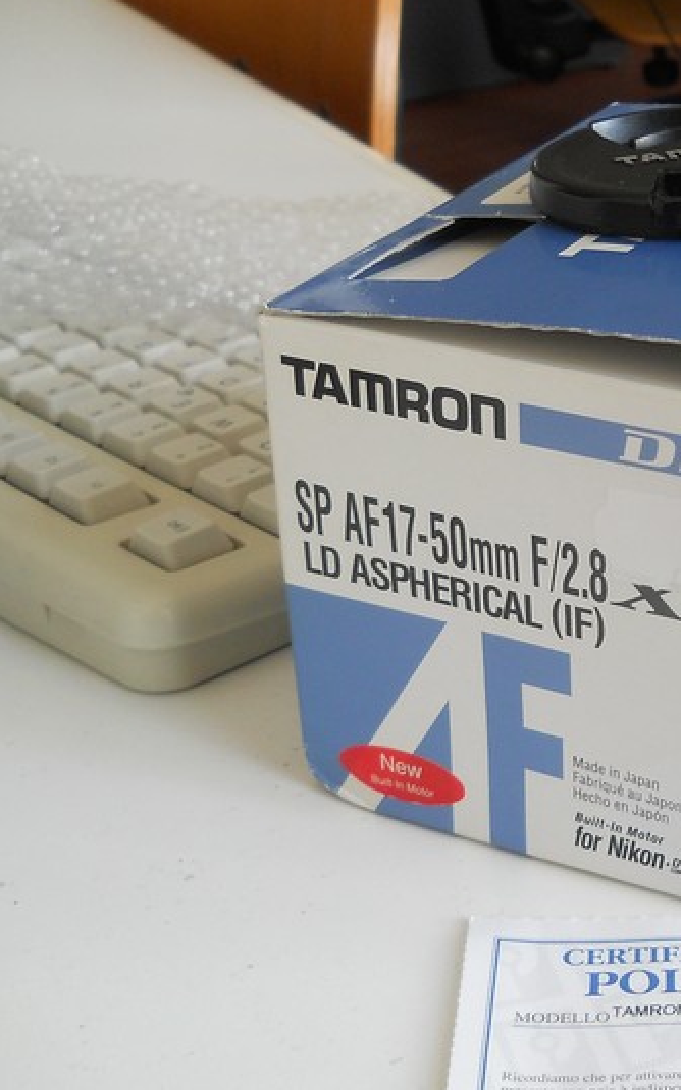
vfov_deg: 31.5
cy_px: 528
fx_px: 1932
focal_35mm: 65
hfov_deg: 19.1
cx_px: 781
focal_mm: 6.72
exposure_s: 1/30
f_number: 3.1
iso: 160
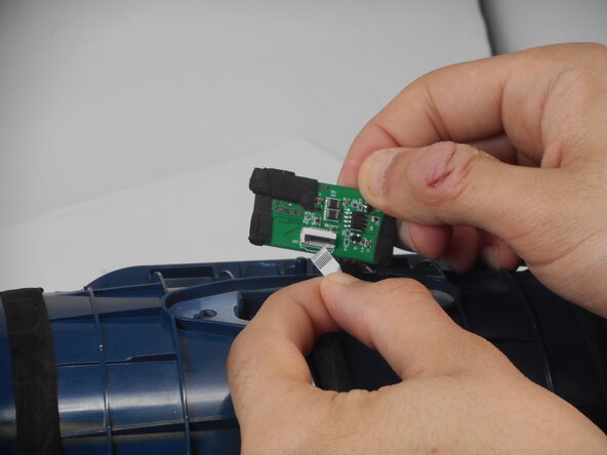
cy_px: 228
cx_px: 304
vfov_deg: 11.1
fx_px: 2350
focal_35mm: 134
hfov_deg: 14.7
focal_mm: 23.9
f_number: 6.1
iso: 140
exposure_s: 1/60
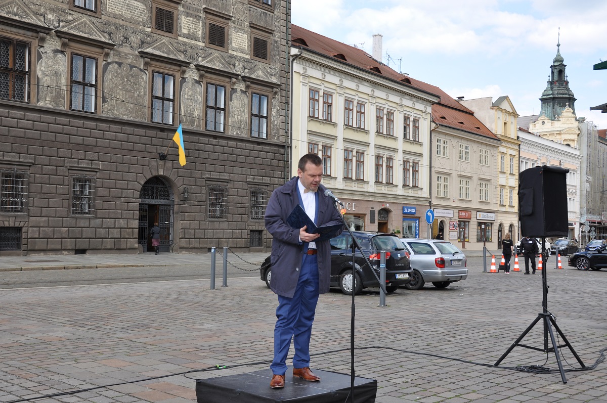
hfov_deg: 49.6
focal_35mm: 39
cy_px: 202
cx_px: 304
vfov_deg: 34.1
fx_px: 657
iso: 200
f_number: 8
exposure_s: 1/200
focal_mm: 26
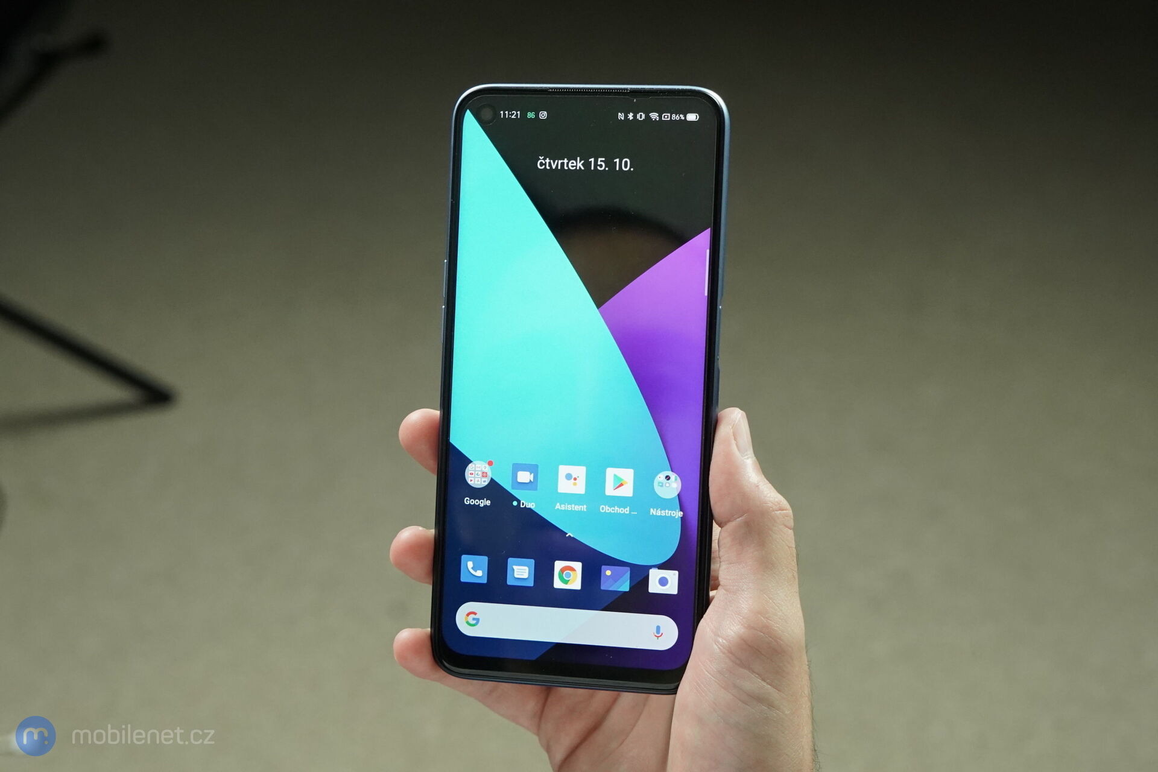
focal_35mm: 41
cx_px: 579
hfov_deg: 47.4
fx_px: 1319
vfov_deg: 32.6
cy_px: 386
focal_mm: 41
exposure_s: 1/200
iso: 3200
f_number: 6.3
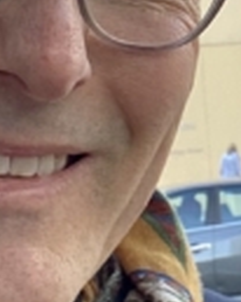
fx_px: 1428
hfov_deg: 9.5
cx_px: 308
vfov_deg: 12.0
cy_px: 34
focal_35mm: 160
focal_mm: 2.71
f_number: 2.2
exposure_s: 1/71
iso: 100
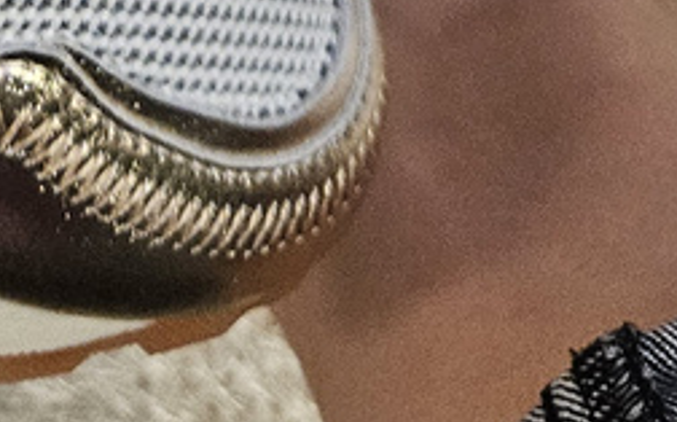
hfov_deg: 16.0
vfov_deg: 8.0
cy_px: -1046
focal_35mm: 126
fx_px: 2323
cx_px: -109
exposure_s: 1/100
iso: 400
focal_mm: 5.4
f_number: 1.8
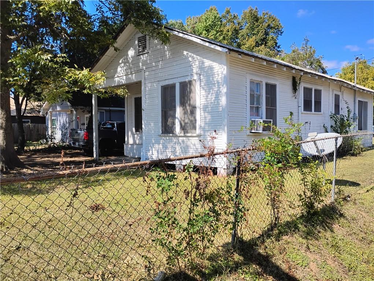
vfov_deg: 49.8
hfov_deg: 63.4
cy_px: 140
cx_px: 187
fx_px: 303
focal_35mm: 28
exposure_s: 1/611
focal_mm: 4.26
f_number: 1.8
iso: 100
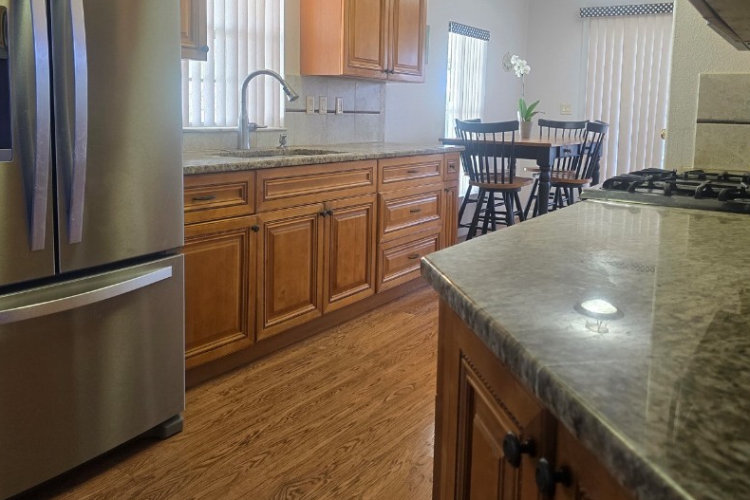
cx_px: 399
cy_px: 175
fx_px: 646
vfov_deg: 41.9
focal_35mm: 31
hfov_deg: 60.2
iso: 125
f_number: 1.7
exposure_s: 1/120
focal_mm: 6.3
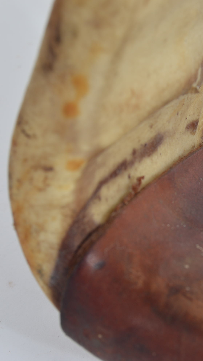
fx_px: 1252
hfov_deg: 9.2
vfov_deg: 16.4
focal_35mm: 131
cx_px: 172
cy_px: 180
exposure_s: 1/80
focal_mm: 55
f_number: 9
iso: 100
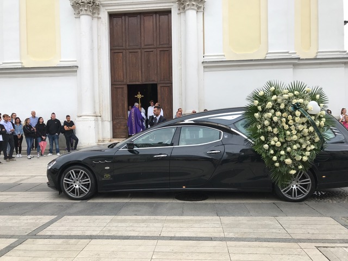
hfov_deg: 63.4
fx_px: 281
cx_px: 174
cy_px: 130
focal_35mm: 28
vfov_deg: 49.7
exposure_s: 1/656
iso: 20
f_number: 1.8
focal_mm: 3.99
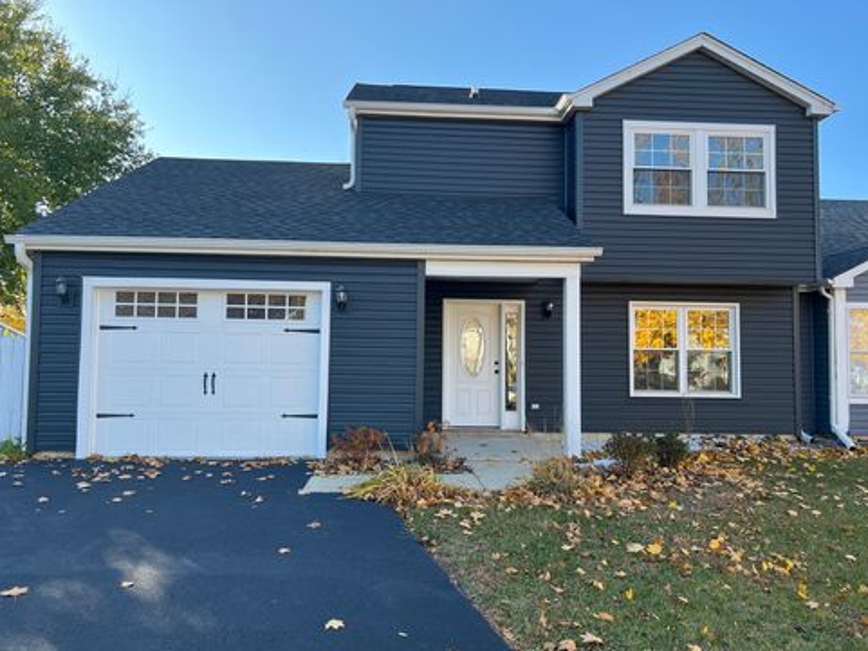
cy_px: 327
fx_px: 677
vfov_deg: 51.4
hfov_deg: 65.3
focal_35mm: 27
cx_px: 435
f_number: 1.5
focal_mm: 5.7
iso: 50
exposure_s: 1/614
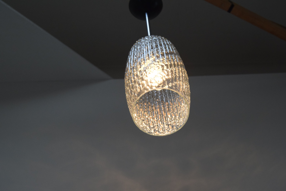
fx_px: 370
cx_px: 143
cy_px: 96
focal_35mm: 46
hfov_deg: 42.3
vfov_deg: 29.0
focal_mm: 31
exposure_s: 1/200
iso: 1600
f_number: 7.1
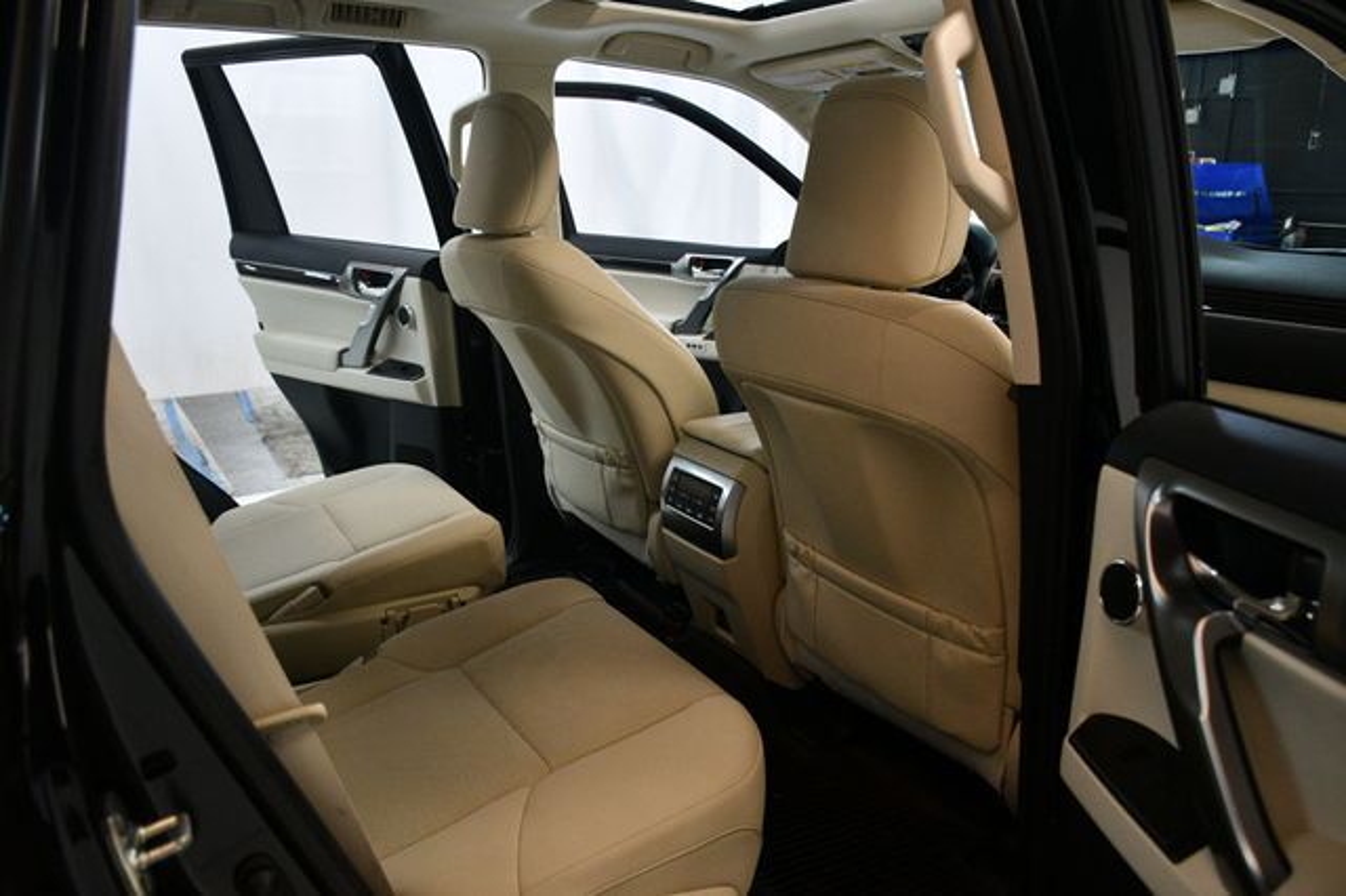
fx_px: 1009
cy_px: 448
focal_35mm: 27
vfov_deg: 47.9
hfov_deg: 67.4
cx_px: 673
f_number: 3.5
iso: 1250
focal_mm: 18
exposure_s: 1/125
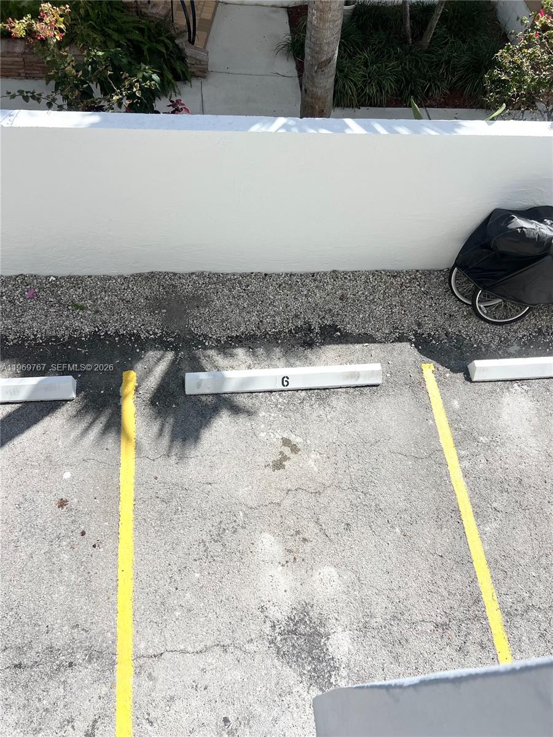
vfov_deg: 67.3
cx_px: 276
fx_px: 554
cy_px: 368
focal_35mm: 26
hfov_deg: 53.1
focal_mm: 5.7
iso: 50
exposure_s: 1/5882
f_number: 1.5
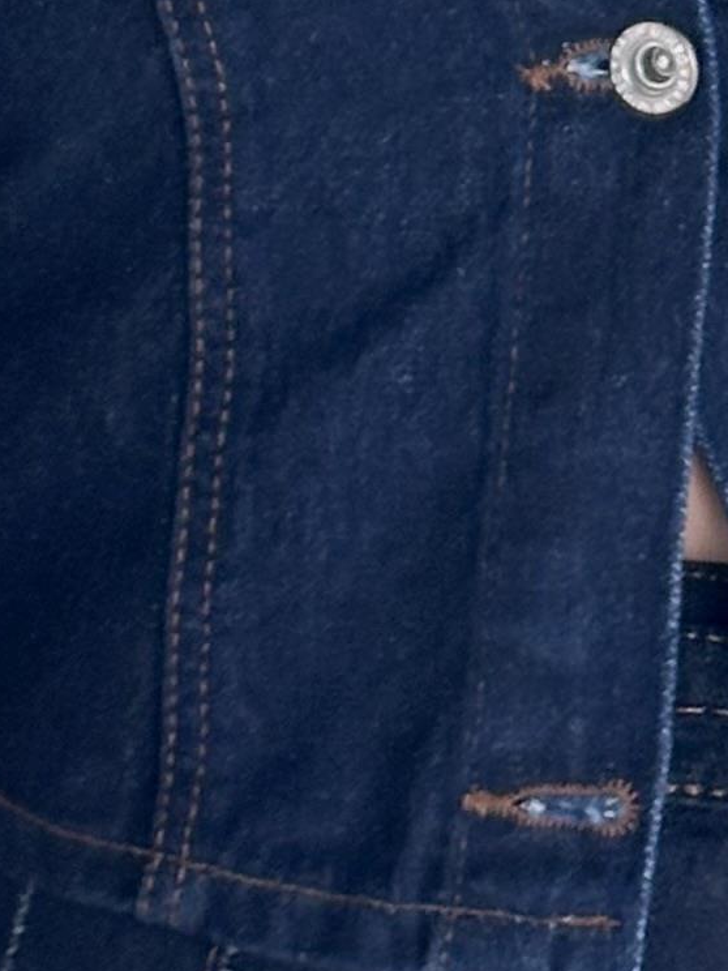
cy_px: -735
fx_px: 7291
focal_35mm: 260
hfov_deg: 5.6
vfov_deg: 7.4
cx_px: 1229
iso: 80
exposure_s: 1/119
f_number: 1.78
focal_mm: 6.86
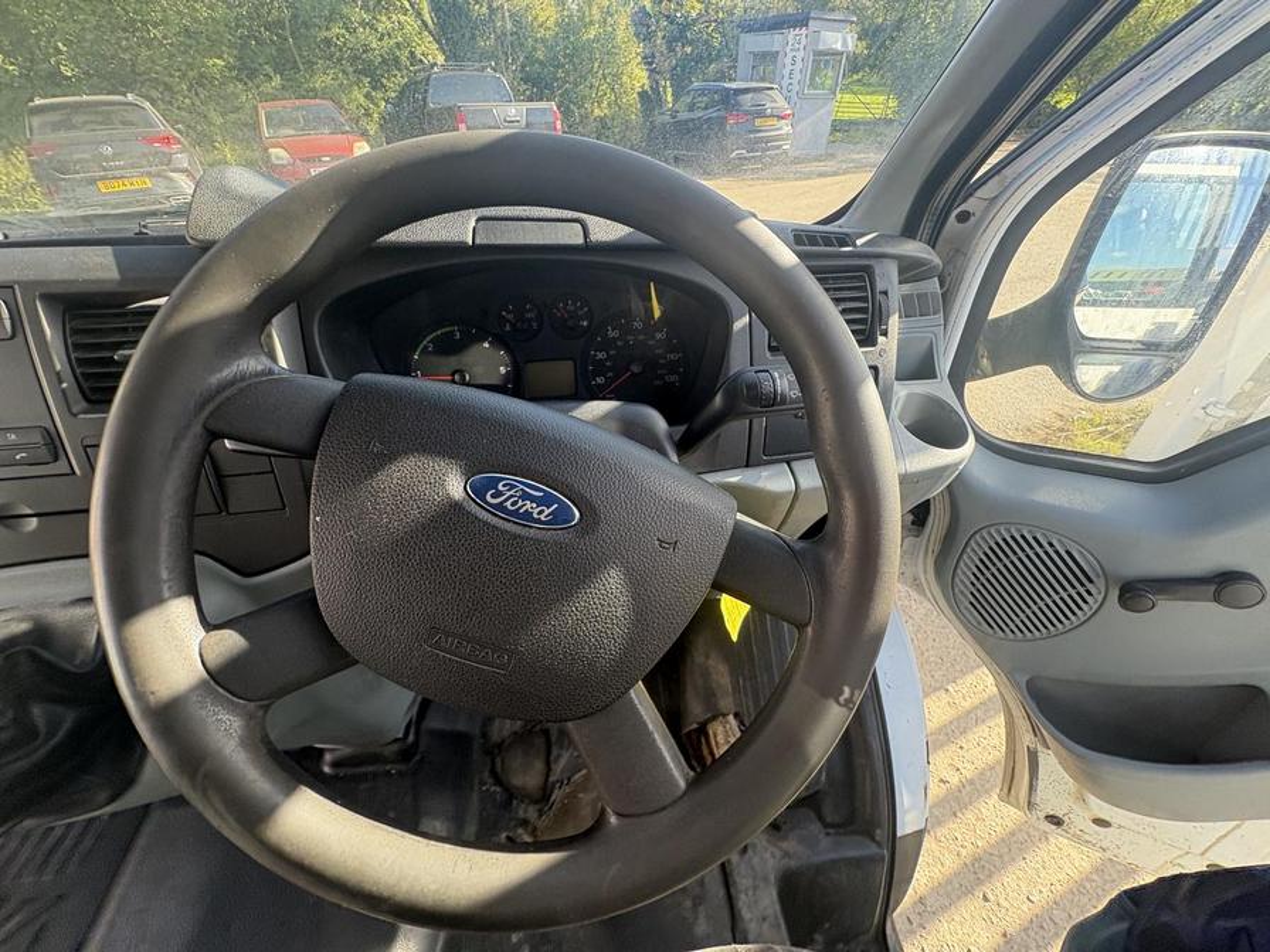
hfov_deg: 102.1
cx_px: 635
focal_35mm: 14
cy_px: 476
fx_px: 514
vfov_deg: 85.7
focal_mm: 2.22
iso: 125
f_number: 2.2
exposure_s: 1/140
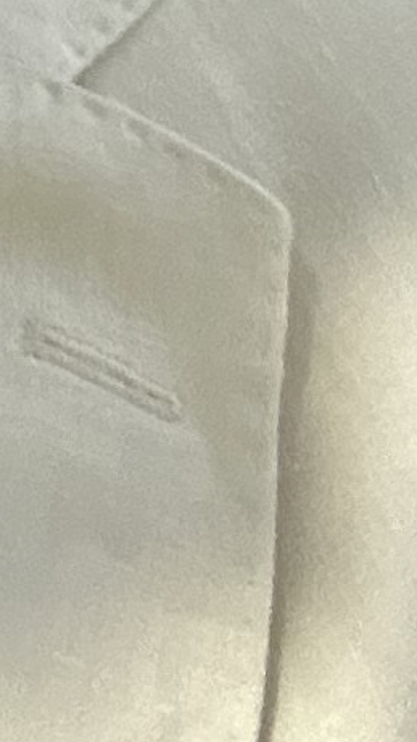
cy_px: -948
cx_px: -597
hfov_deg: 5.4
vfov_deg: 9.0
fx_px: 4309
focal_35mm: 219
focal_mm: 2.69
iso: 320
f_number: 1.9
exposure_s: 1/30
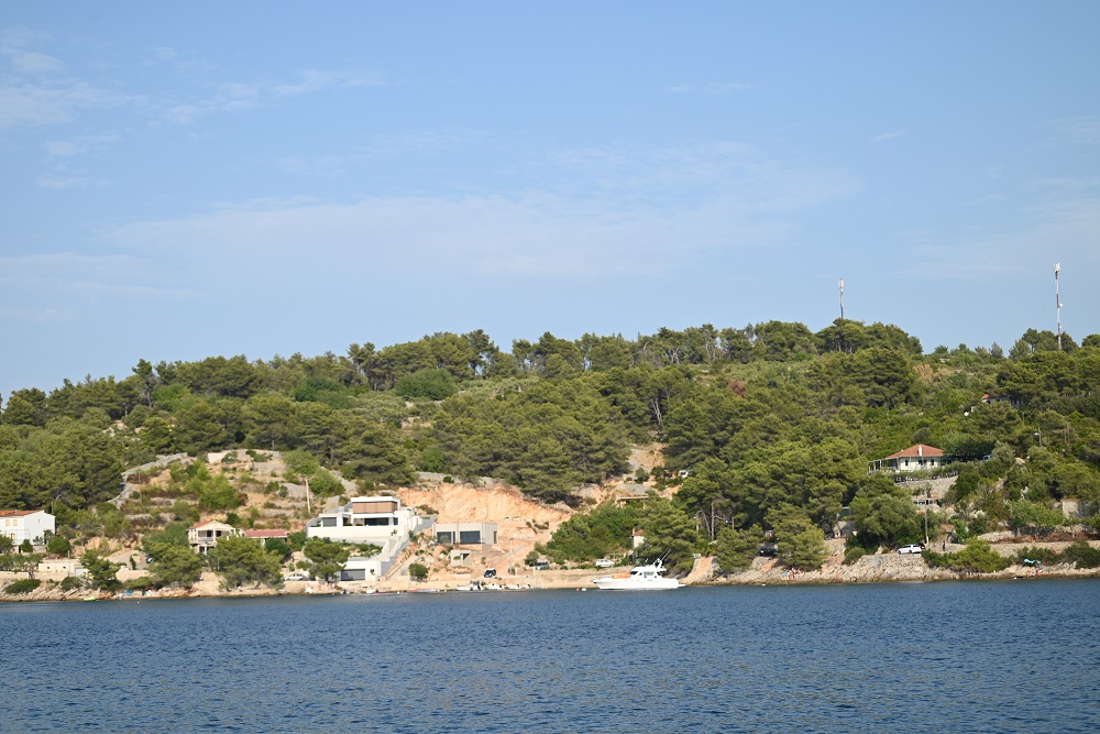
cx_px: 550
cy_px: 367
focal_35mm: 70
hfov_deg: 28.8
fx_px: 2139
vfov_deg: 19.5
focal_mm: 70
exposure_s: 1/800
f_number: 4.5
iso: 100
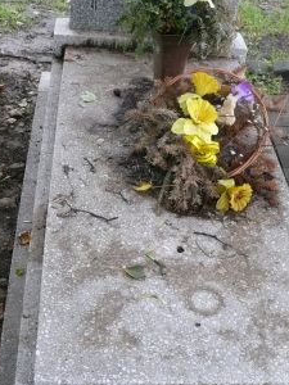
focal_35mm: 56
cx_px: 181
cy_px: 187
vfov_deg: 34.3
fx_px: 623
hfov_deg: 26.0
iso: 320
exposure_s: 1/30
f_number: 2.8
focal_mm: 7.4
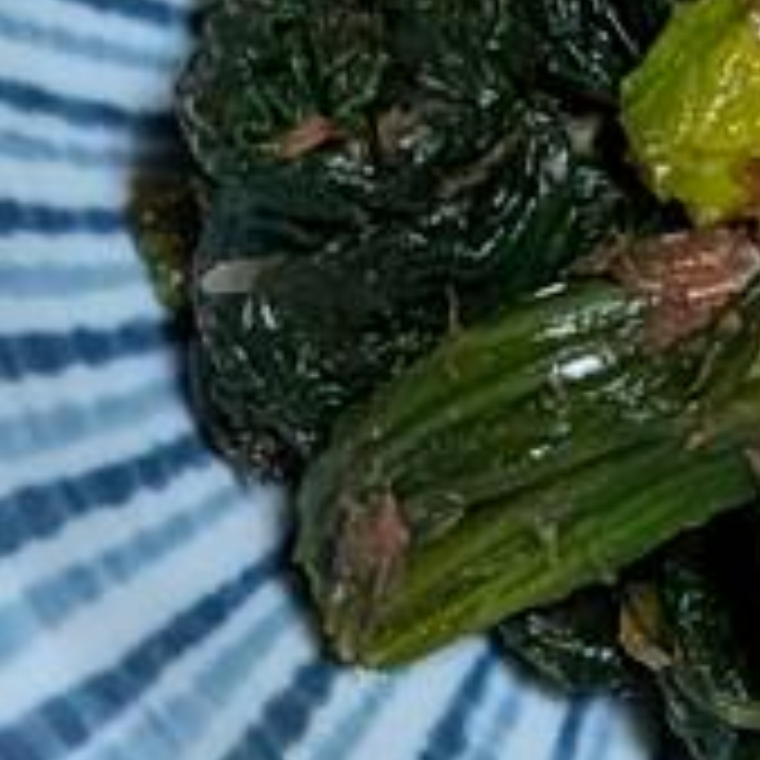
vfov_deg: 8.7
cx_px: 1122
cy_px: 594
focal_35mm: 201
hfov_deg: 8.5
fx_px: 4993
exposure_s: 1/186
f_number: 1.68
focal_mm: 6.9
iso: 1290
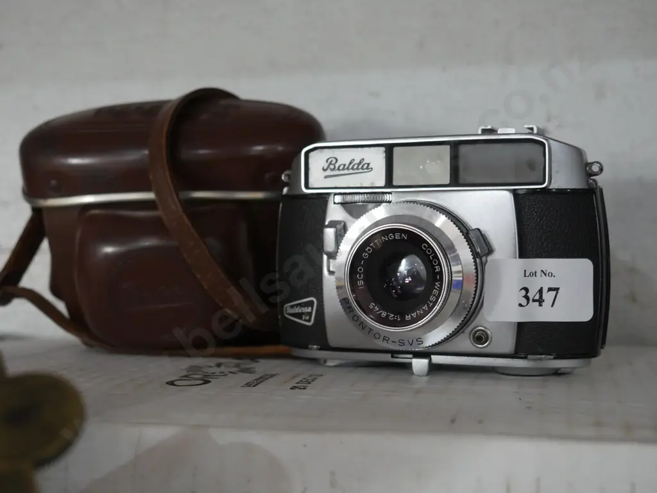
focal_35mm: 54
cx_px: 328
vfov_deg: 27.1
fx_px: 1025
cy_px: 246
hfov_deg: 35.5
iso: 2500
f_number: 5.3
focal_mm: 27
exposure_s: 1/60
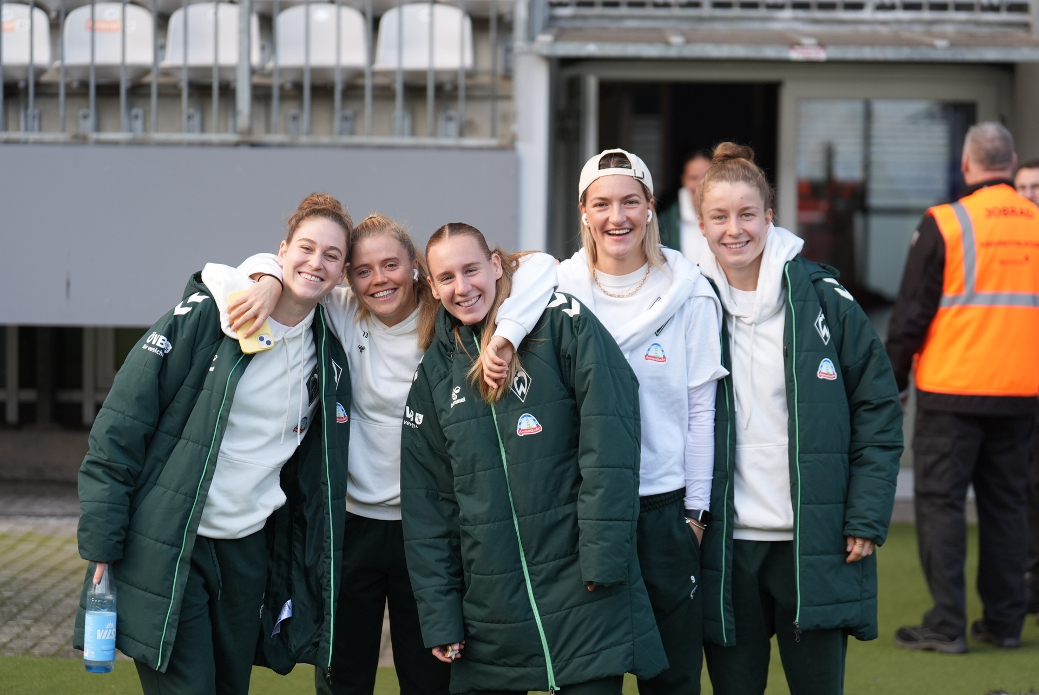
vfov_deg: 13.1
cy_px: 348
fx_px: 3033
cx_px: 520
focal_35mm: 105
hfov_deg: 19.4
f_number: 2.8
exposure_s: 1/1000
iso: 500
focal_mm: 105
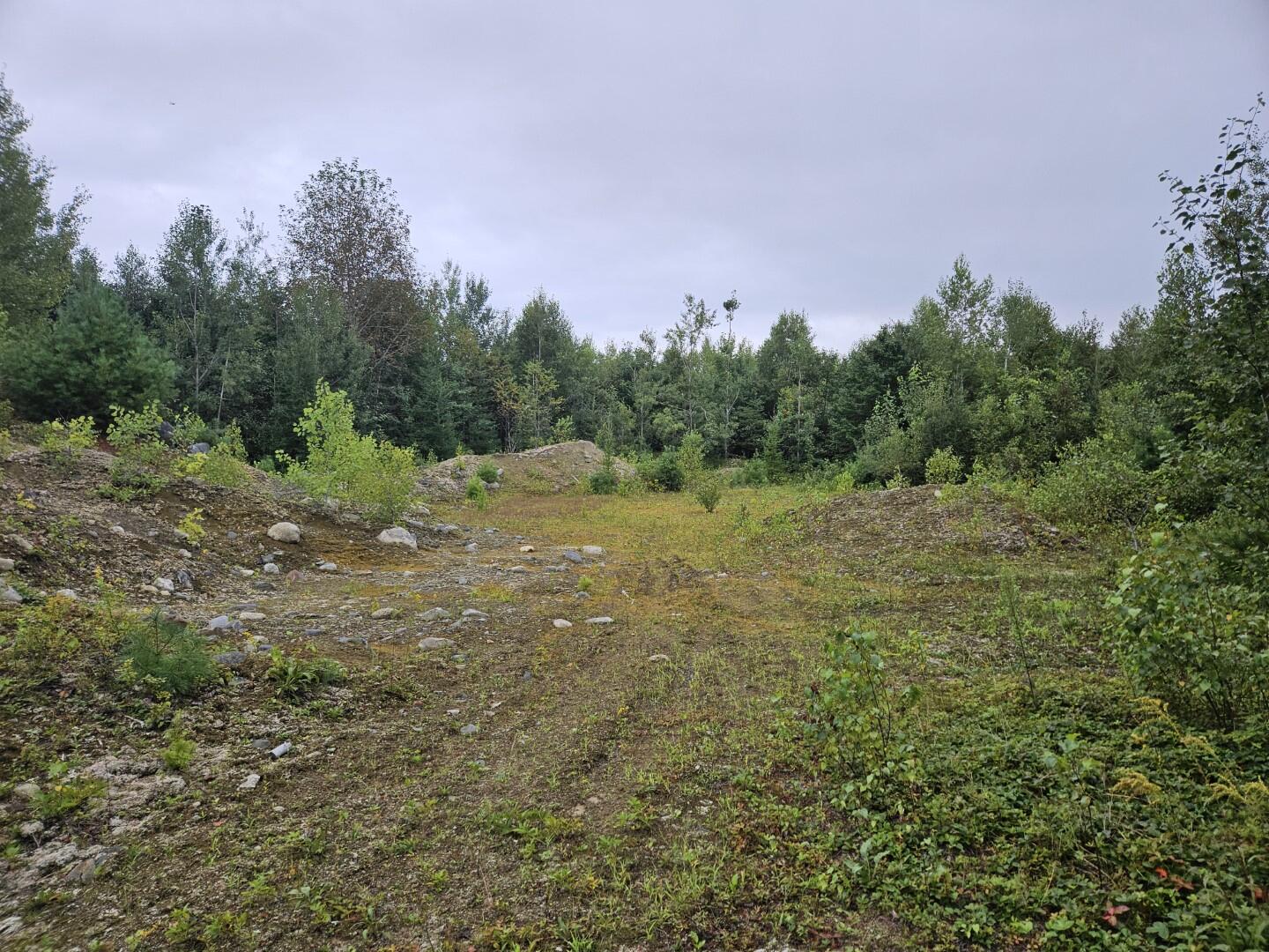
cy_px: 476
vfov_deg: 58.9
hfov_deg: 73.9
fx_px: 843
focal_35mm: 23
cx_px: 634
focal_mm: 5.4
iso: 40
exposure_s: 1/407
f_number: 1.8
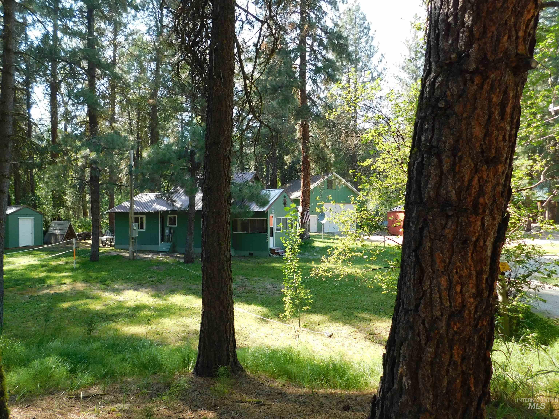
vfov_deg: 58.9
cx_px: 280
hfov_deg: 73.9
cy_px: 210
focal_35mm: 23
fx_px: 371
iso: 125
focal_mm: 4
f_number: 3
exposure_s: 1/200
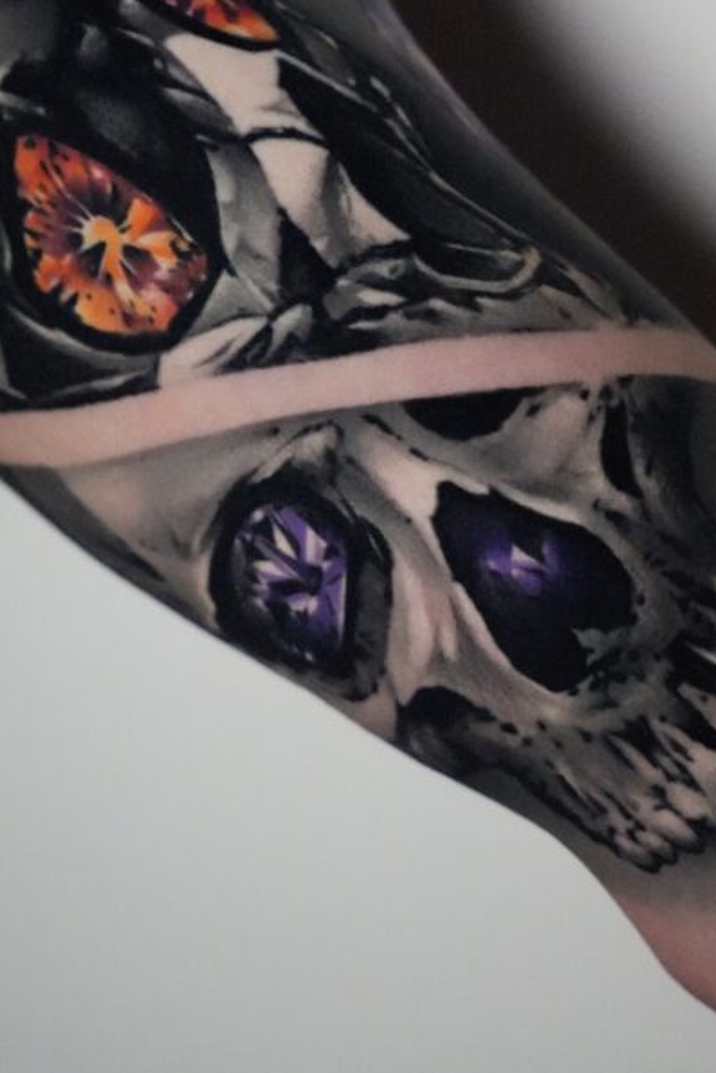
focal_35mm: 114
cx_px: 322
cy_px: 411
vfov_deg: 17.9
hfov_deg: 12.0
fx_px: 3410
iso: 20000
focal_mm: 66.8
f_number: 2.8
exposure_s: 1/2000
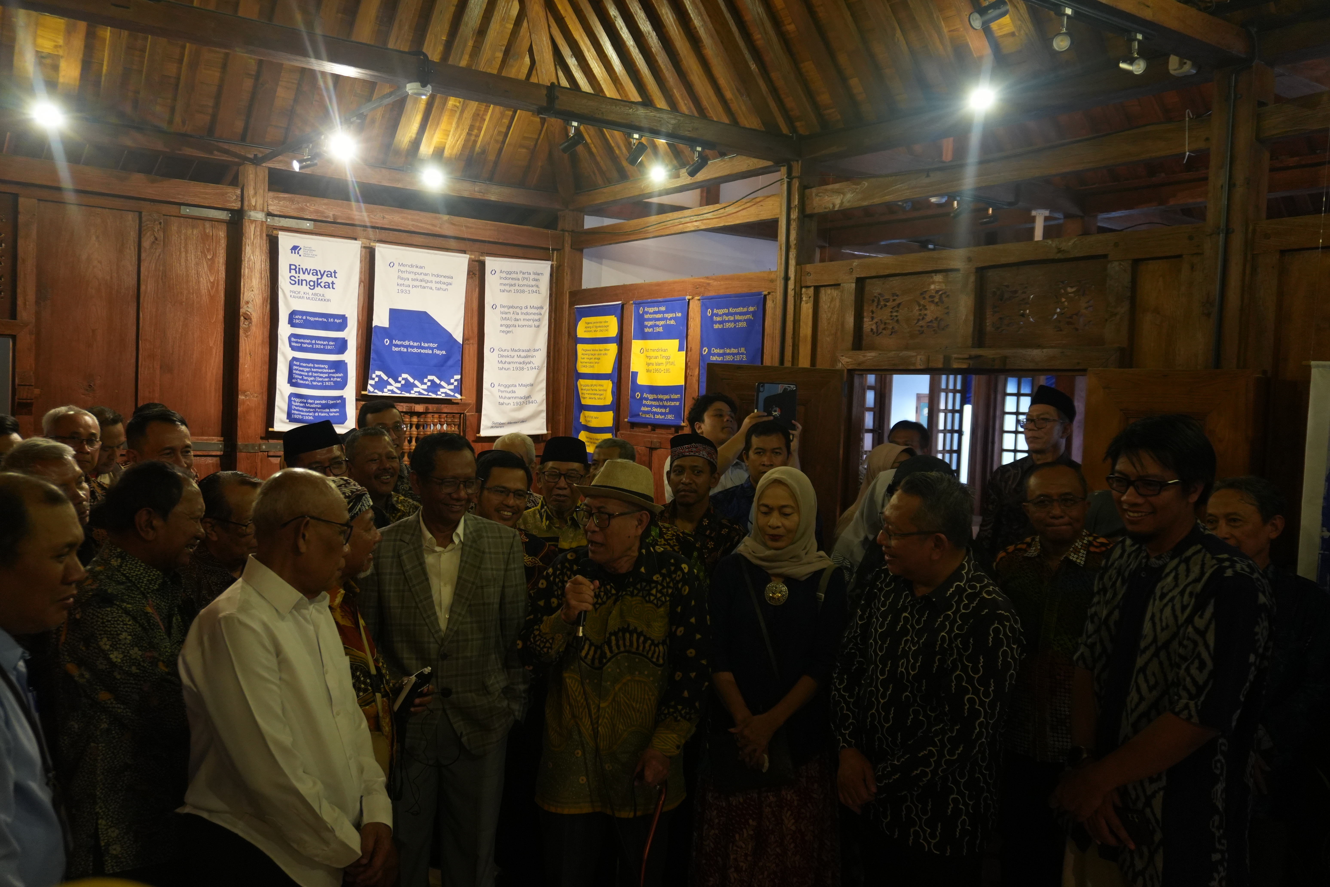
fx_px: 1108
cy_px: 444
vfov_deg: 43.6
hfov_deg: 61.9
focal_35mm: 30
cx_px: 665
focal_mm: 20
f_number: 4
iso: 1000
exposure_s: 1/40
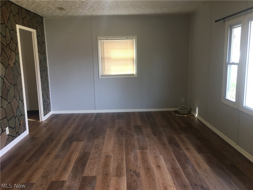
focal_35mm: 29
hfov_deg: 61.7
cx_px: 126
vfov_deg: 48.2
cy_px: 95
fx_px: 212
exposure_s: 1/15
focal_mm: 4.15
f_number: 2.2
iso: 32
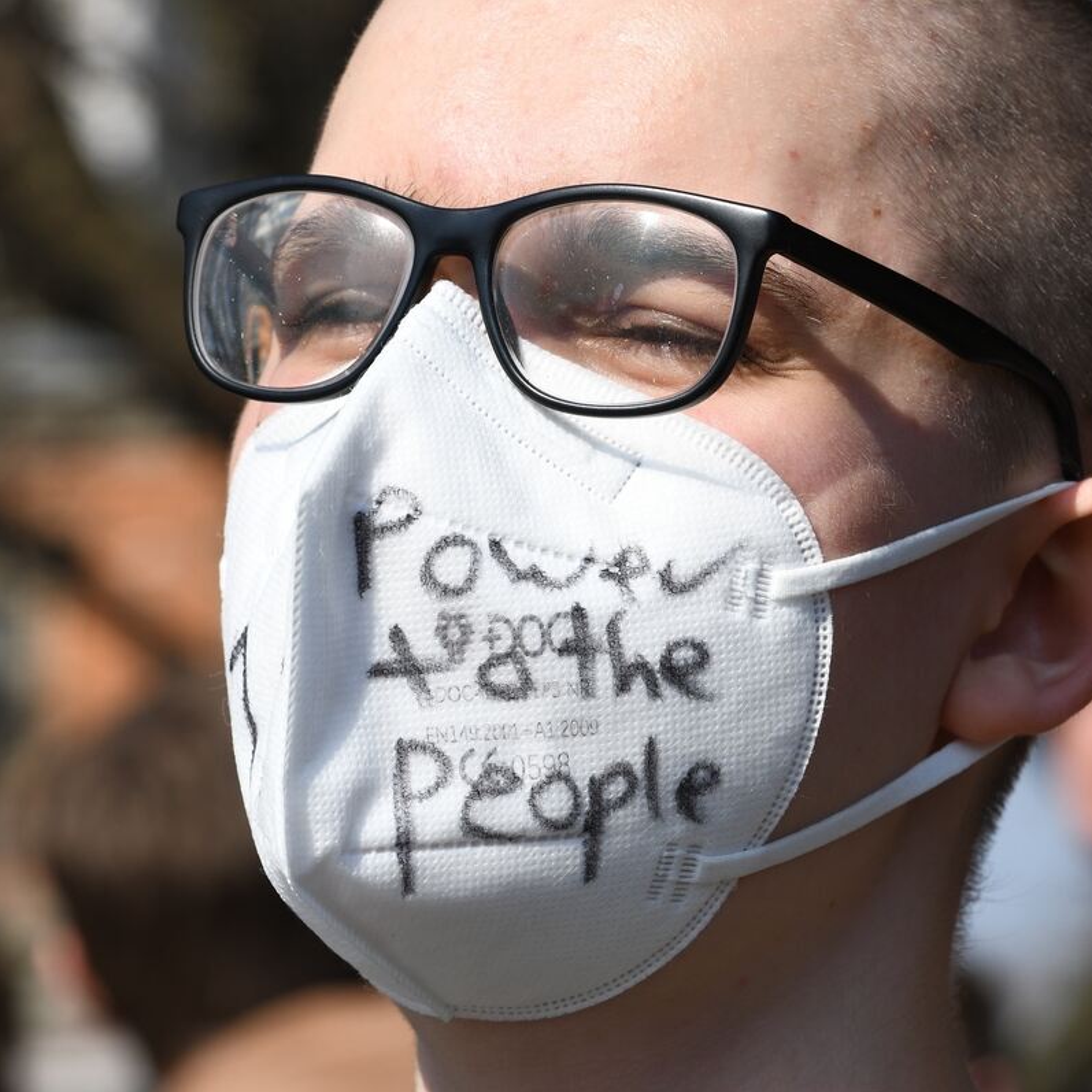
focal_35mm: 192
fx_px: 6853
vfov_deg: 9.1
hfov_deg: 9.1
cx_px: 685
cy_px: 547
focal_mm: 100
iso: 200
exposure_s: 1/500
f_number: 8
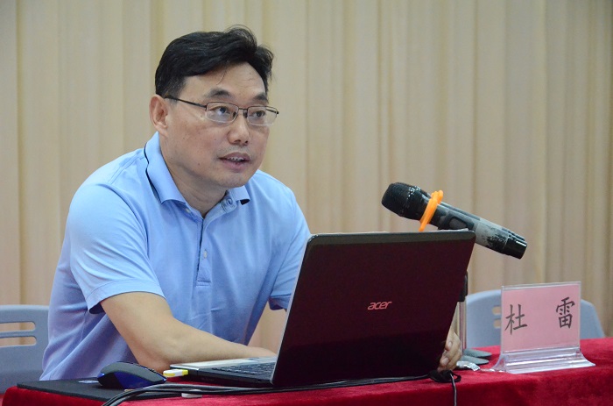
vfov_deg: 11.4
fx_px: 2038
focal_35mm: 120
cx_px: 306
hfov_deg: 17.1
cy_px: 203
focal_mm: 80
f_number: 5.3
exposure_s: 1/50
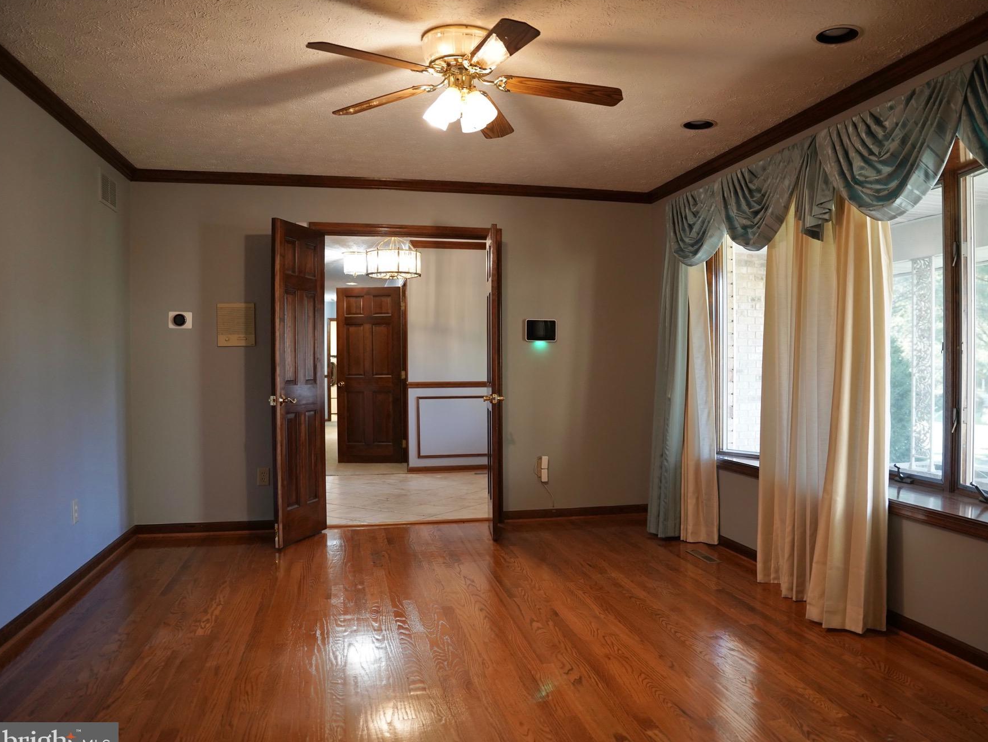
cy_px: 378
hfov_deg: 64.9
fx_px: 771
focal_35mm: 27
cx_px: 571
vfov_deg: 51.4
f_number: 2.8
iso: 1250
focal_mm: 24
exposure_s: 1/125
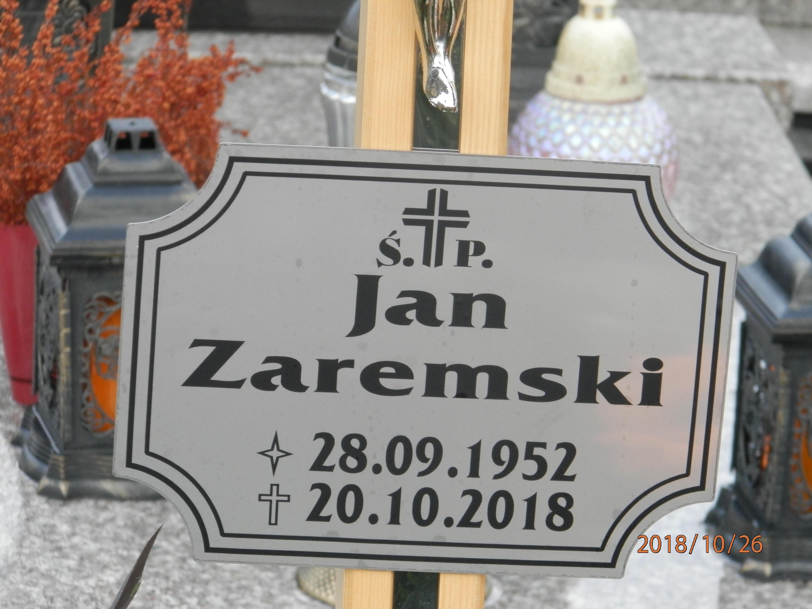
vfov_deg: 6.6
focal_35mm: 224
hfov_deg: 8.8
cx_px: 406
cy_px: 304
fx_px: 5254
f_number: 5.4
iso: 200
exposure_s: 1/125
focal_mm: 40
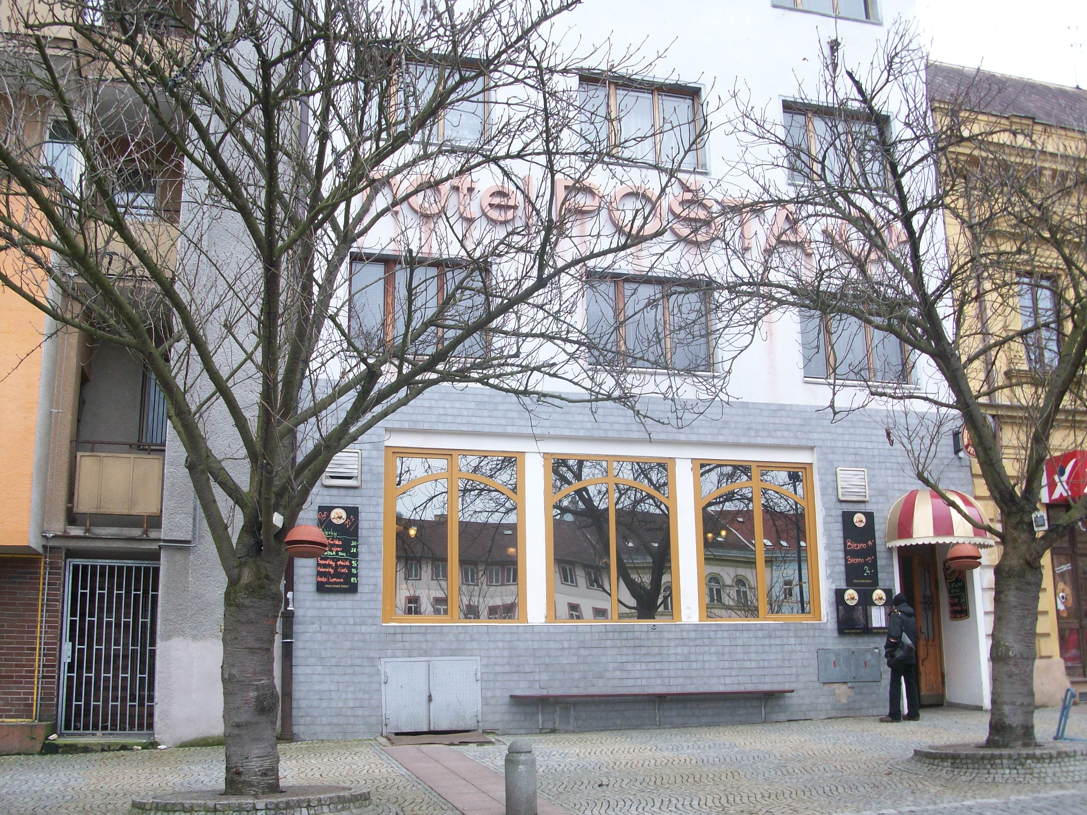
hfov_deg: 54.0
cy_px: 408
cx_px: 544
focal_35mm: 34
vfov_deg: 41.8
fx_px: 1068
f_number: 2.8
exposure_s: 1/94.9
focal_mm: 5.7
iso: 64
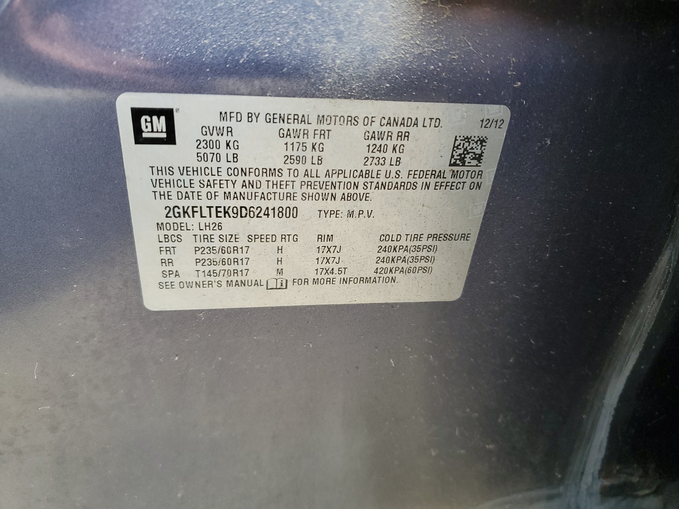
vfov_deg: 53.1
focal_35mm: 26
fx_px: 510
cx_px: 340
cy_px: 254
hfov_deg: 67.3
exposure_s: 1/120
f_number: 1.5
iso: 61
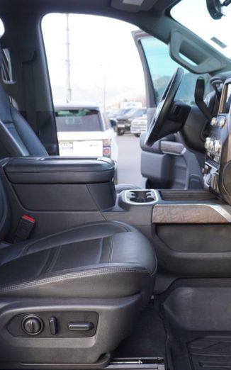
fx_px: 484
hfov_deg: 26.8
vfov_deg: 41.8
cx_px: 130
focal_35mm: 48
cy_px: 191
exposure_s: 1/60
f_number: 4
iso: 160
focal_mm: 16
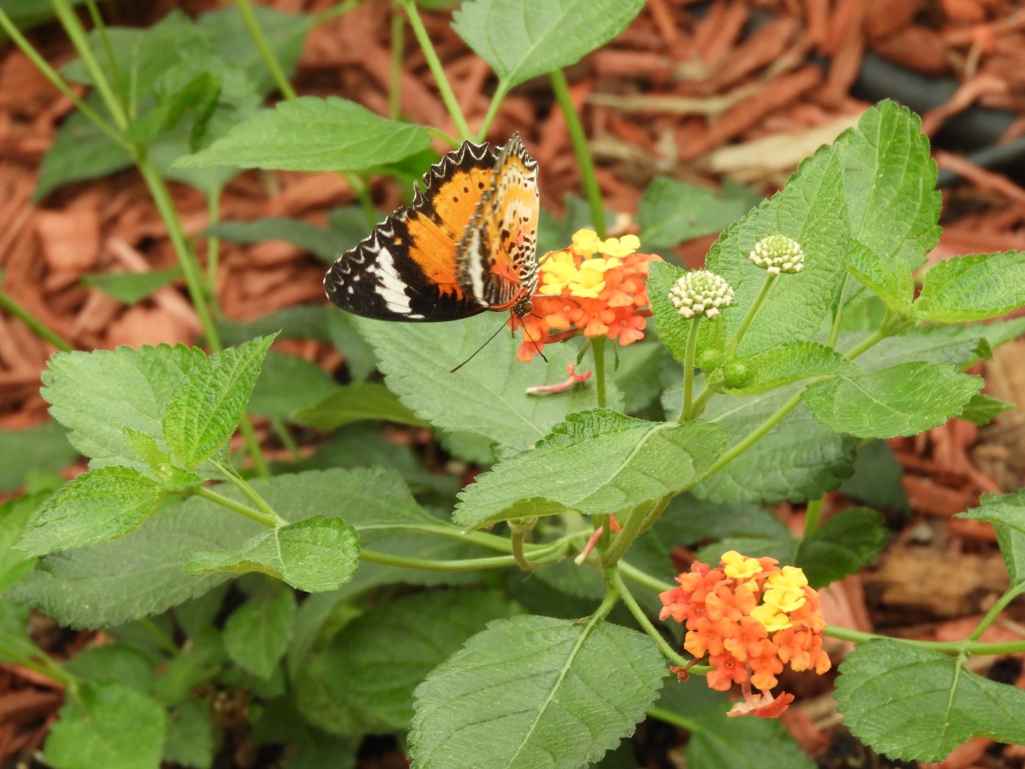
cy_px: 384
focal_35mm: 270
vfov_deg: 5.5
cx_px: 512
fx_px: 7995
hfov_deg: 7.3
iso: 250
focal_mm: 48.4
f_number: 5.5
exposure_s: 1/125
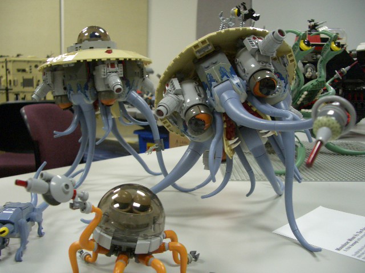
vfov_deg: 40.7
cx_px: 182
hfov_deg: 52.6
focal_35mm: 35
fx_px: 369
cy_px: 136
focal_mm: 5.8
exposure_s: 1/40
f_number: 2.6
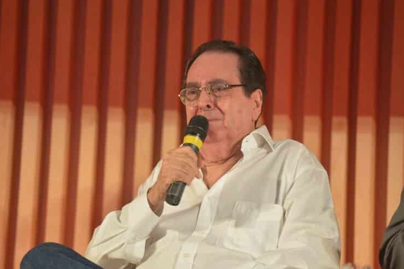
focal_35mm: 202
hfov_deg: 10.2
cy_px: 134
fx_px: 2266
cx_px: 201
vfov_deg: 6.8
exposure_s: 1/160
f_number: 4
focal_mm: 200
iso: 3200
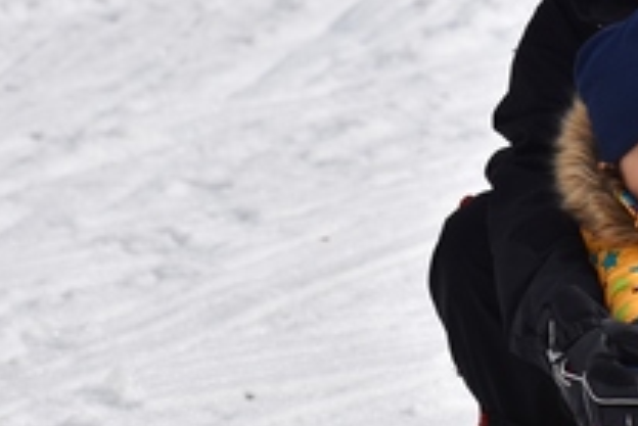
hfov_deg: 3.7
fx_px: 9842
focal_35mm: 555
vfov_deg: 2.5
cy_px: 241
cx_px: 564
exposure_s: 1/1000
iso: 360
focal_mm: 140
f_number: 8
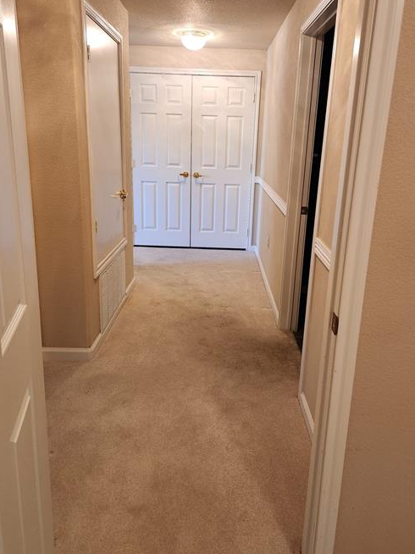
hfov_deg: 51.3
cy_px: 252
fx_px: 432
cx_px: 214
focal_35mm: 27
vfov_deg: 65.2
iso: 400
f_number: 1.8
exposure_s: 1/120
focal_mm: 5.4
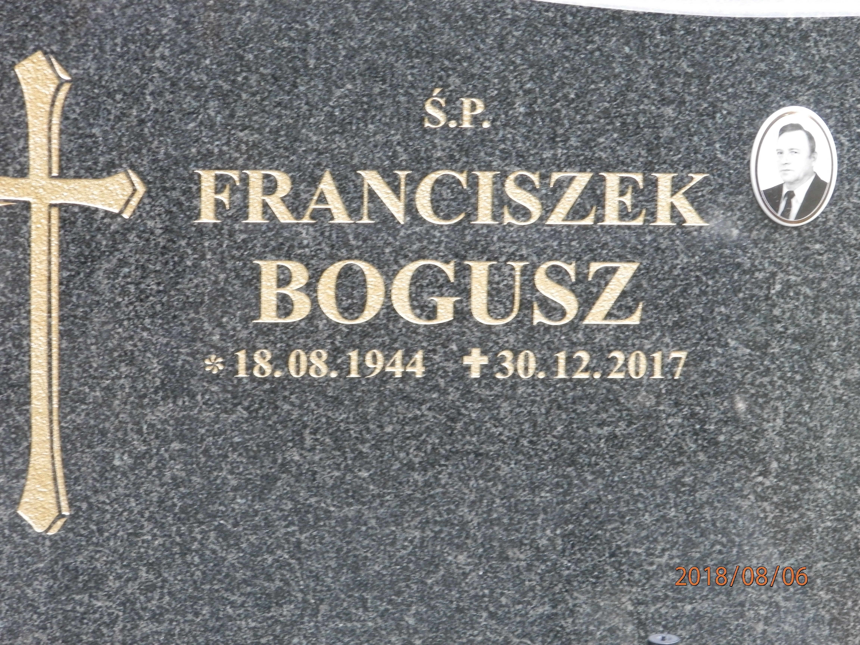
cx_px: 430
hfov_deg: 14.9
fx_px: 3279
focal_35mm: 132
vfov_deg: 11.2
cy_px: 322
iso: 200
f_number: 4.7
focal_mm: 23.6
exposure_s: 1/25
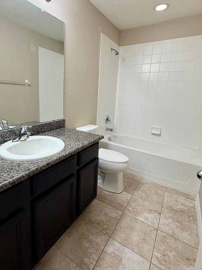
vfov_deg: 84.4
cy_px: 122
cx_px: 86
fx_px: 148
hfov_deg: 68.3
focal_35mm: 19
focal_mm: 2.22
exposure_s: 1/120
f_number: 2.2
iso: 250
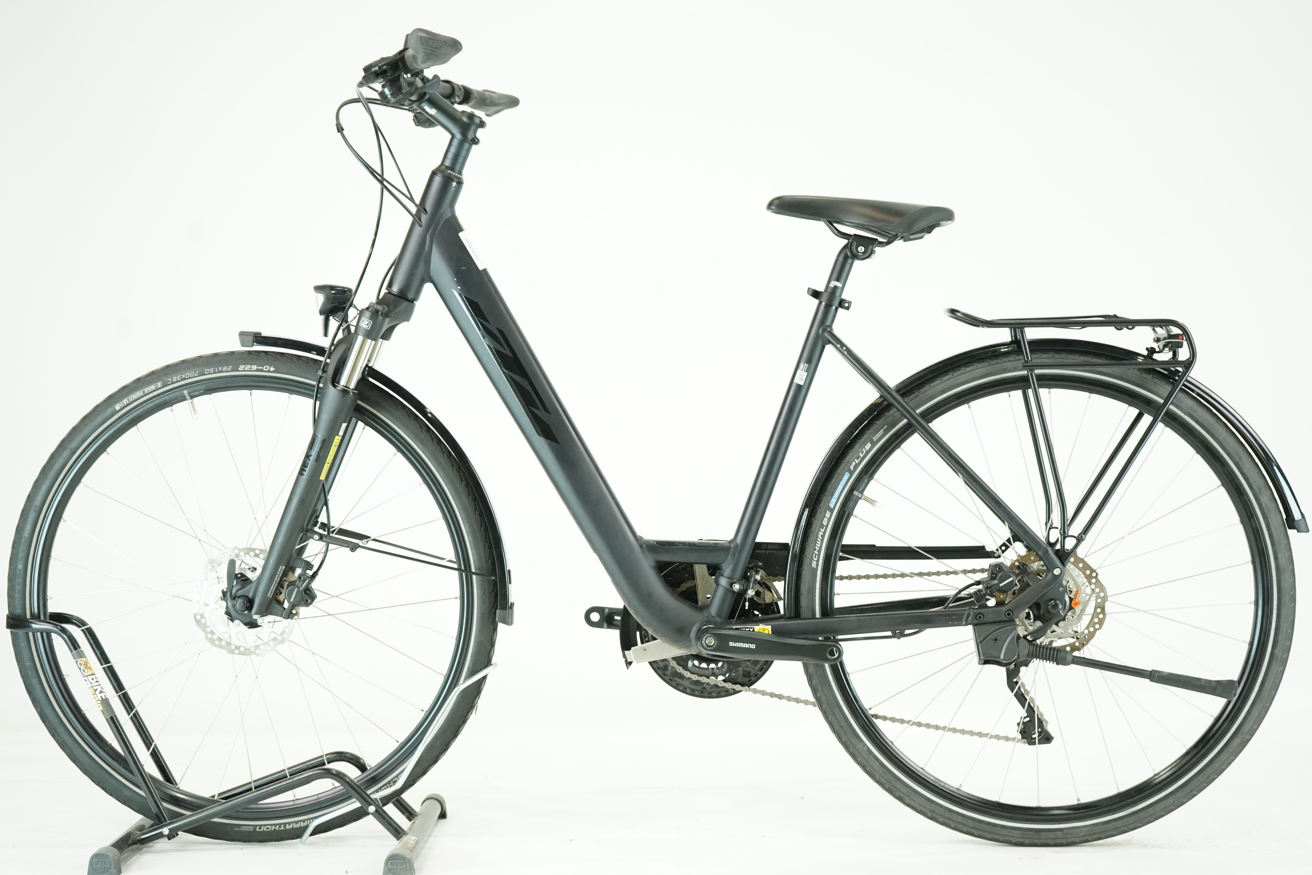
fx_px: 2041
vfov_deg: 24.2
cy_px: 438
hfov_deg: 35.6
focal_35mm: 56
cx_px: 656
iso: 2500
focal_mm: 56
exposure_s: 1/200
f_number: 5
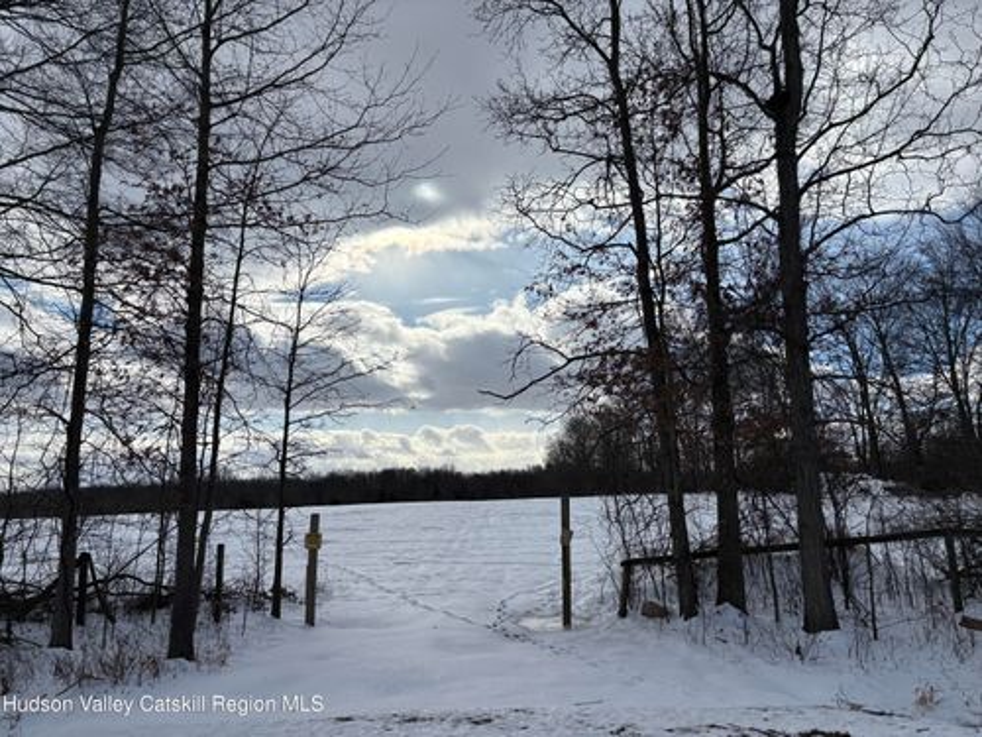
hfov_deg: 67.3
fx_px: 738
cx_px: 491
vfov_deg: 53.1
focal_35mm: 26
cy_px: 368
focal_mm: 5.96
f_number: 1.6
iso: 50
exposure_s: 1/14493
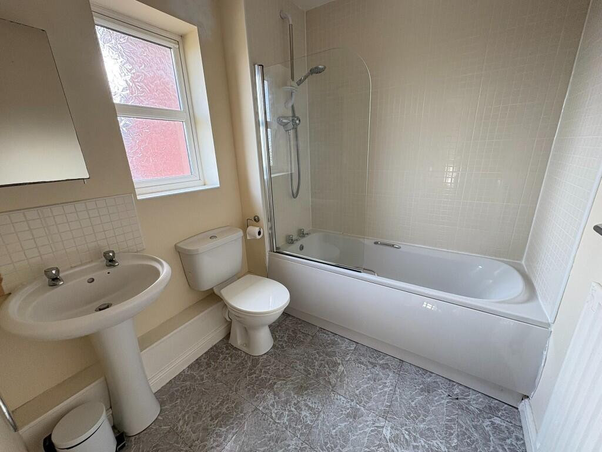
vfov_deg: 85.7
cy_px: 226
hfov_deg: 102.1
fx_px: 243
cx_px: 301
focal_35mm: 14
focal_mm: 2.22
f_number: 2.2
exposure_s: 1/99
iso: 125
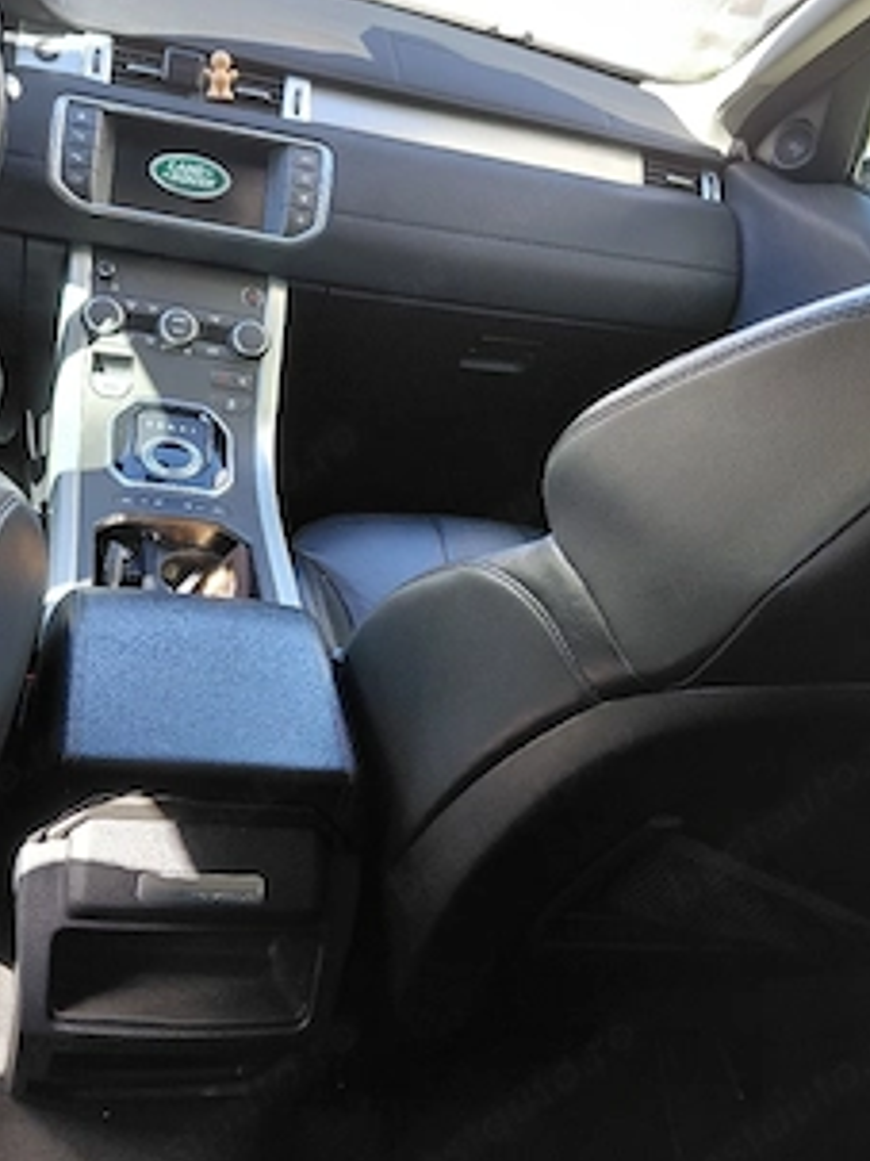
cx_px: 326
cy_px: 563
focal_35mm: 33
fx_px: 1107
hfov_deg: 42.6
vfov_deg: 55.4
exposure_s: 1/120
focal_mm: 4.69
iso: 80
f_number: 1.8
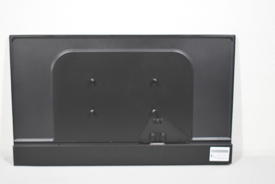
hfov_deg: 33.9
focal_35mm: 59
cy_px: 104
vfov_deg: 23.0
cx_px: 121
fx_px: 451
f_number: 4.5
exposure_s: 1/125
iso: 1600
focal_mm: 34
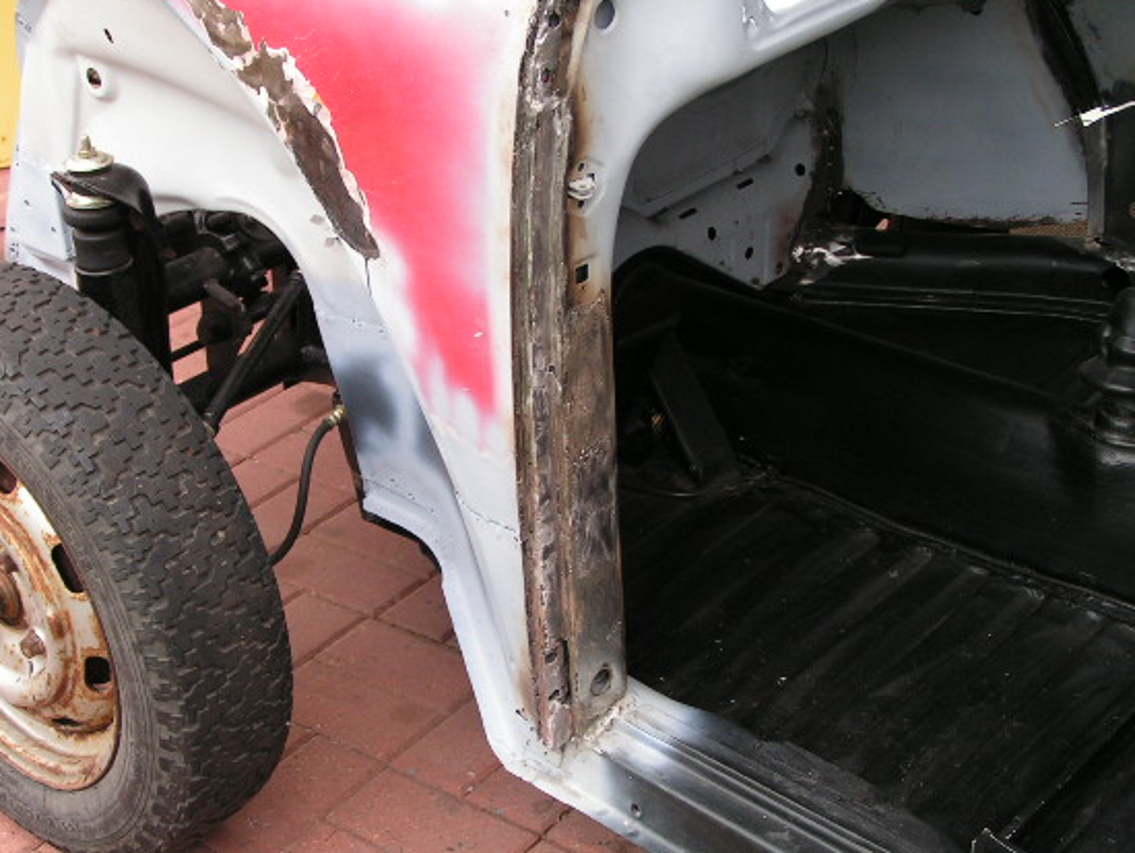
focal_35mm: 57
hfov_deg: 33.8
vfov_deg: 25.7
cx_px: 524
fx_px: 1870
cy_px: 384
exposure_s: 1/60
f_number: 3.2
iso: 50
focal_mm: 8.2
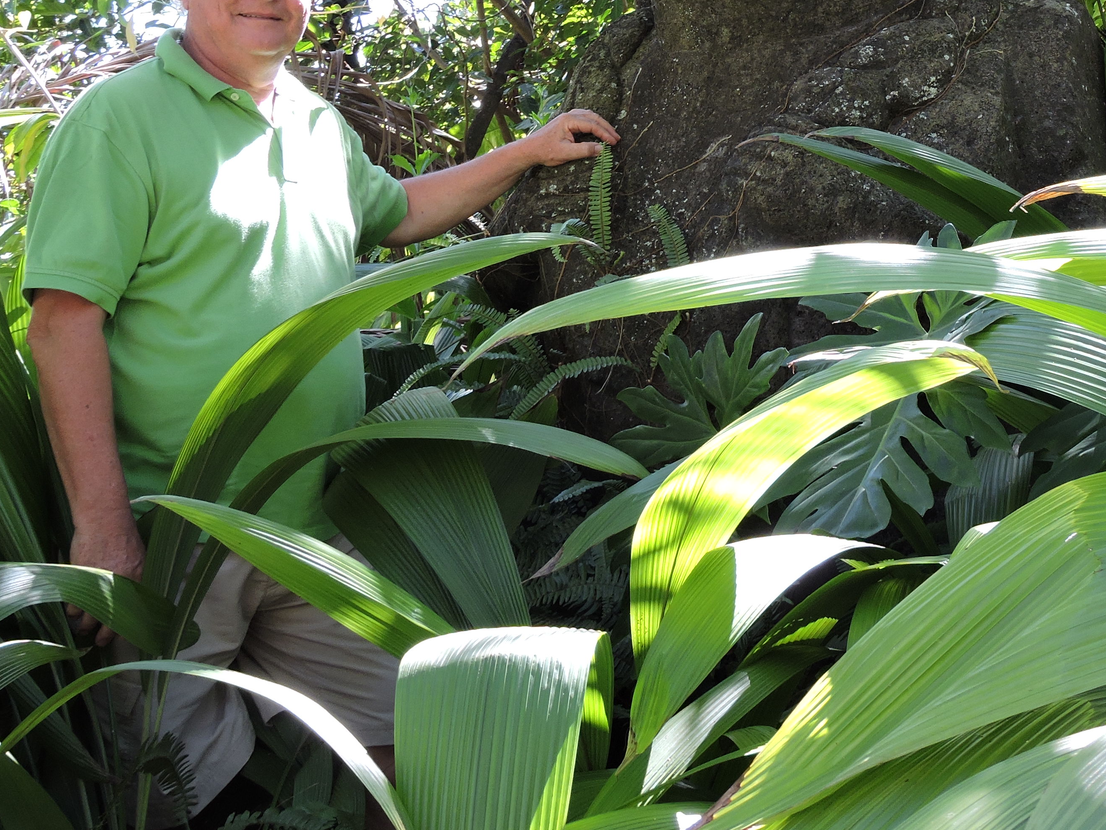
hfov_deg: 32.7
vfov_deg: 24.6
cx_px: 801
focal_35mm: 58
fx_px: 1853
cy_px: 117
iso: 100
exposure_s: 1/60
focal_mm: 5.9
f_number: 3.6
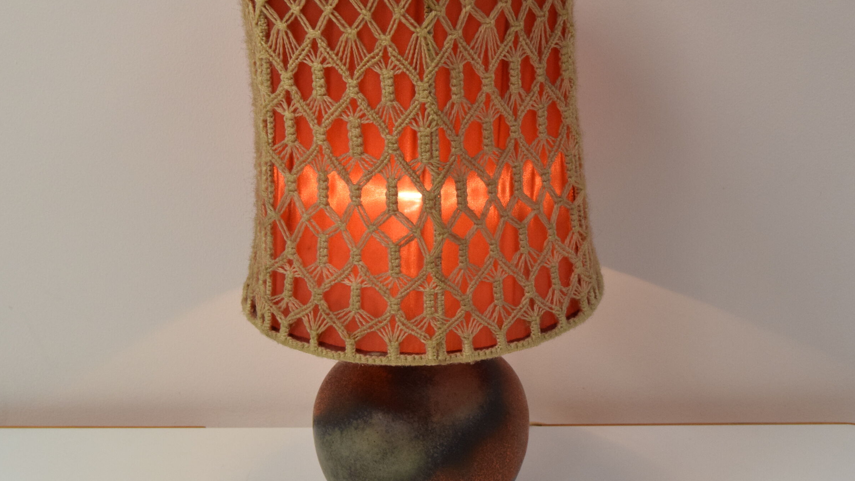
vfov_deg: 20.4
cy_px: 229
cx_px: 423
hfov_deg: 35.4
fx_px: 1338
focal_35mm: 59
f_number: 8
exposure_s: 1/250
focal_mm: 30
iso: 1600
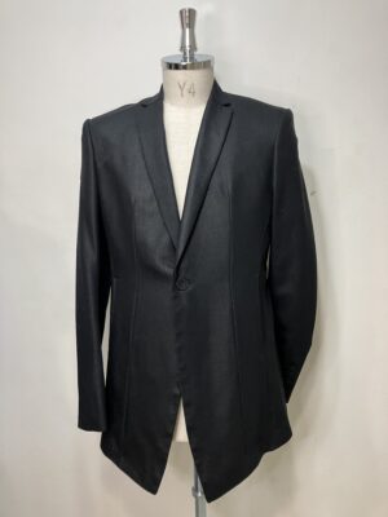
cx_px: 194
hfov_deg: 49.7
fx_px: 418
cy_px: 258
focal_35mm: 28
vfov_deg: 63.4
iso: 100
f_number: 1.8
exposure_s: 1/50
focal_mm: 3.99
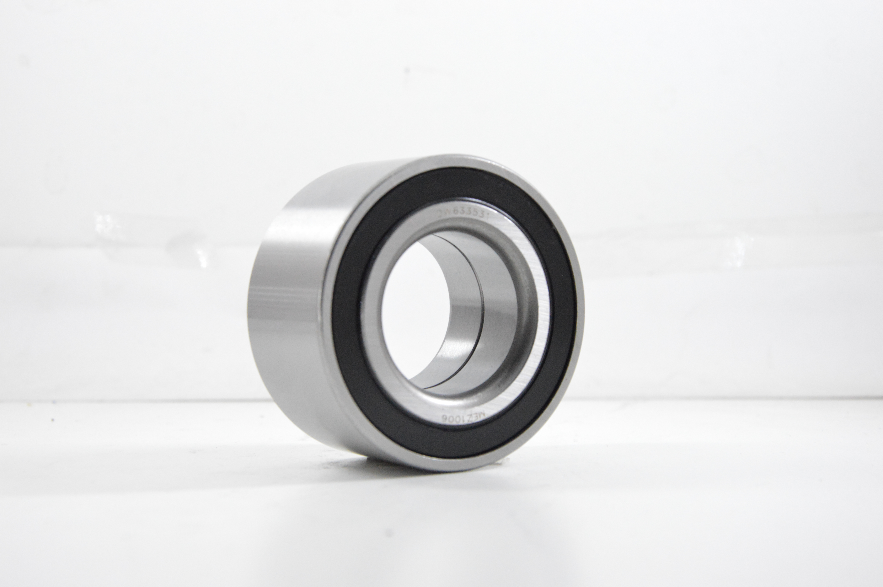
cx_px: 442
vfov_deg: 20.1
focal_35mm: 68
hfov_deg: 29.9
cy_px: 294
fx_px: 1654
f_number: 7.1
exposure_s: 1/100
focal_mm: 45
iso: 3200
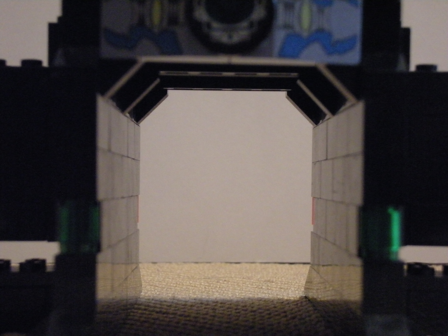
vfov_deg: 14.5
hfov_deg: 19.3
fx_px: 1320
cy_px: 168
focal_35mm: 102
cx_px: 224
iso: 800
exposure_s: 1/3.9
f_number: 5.6
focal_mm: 17
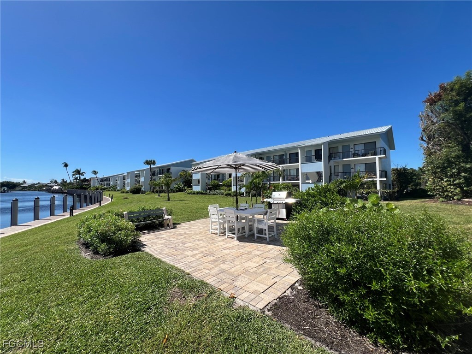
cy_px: 177
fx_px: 177
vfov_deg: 89.9
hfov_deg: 106.2
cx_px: 236
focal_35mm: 13
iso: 32
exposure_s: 1/1946
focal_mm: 1.57
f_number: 1.8
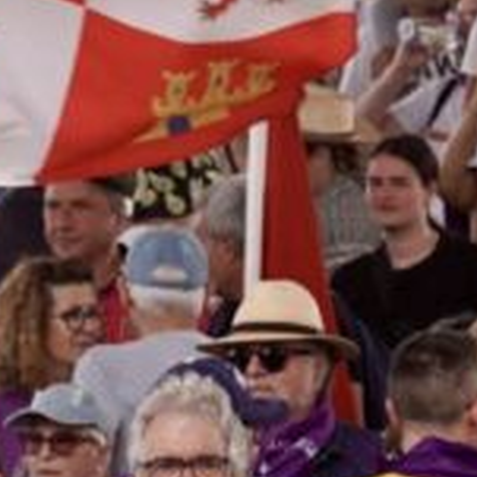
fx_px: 10118
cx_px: -246
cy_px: 319
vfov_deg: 2.7
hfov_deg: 2.7
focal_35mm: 649
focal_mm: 100
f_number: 4
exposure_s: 1/320
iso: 125
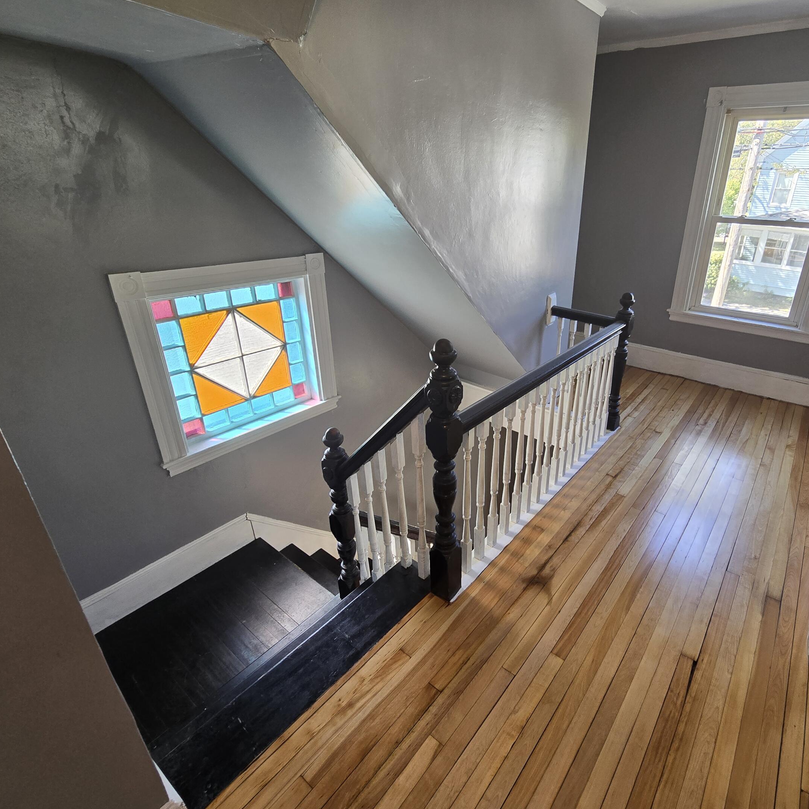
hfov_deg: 86.2
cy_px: 397
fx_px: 423
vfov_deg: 87.4
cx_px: 489
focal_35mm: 16
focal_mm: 2.2
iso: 100
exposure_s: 1/60
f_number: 2.2
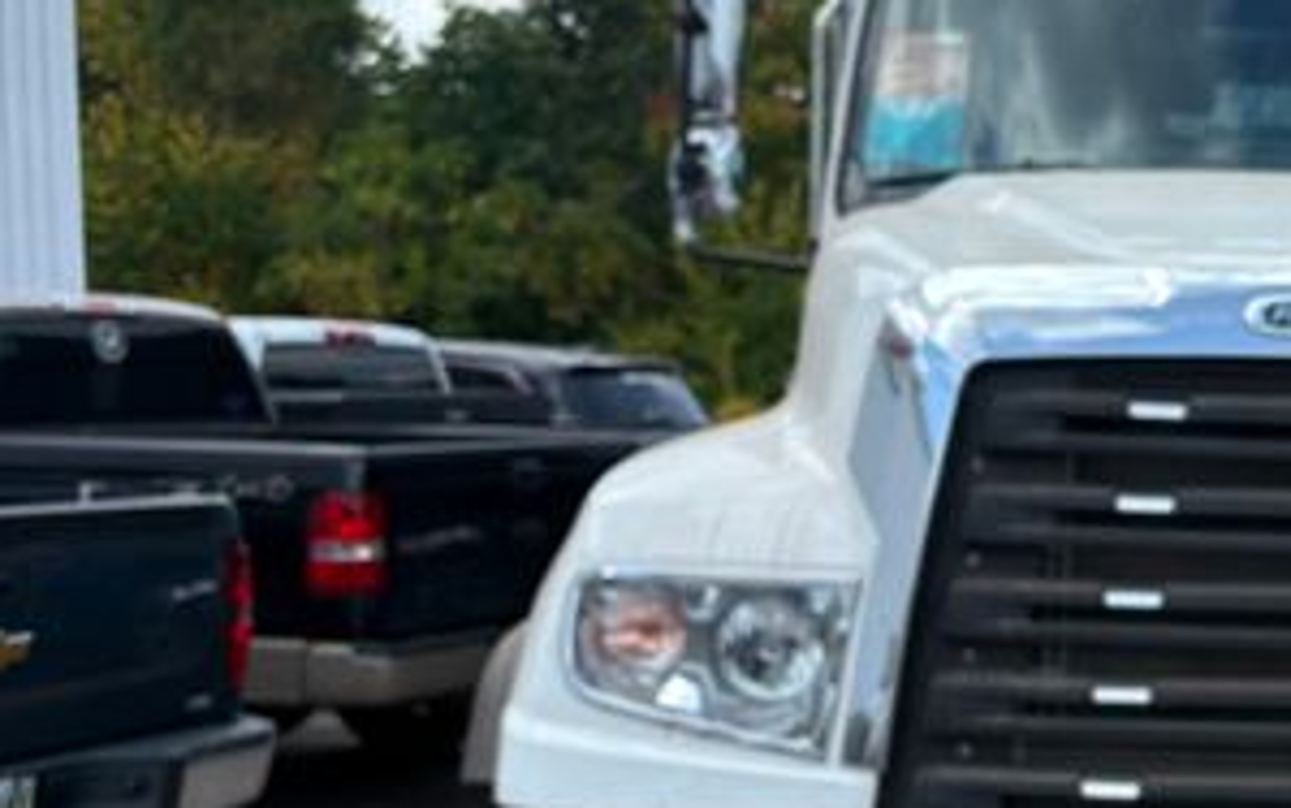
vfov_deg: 22.0
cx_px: 1308
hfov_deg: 31.7
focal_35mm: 59
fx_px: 2076
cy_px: 510
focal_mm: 5.96
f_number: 1.6
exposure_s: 1/2451
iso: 50
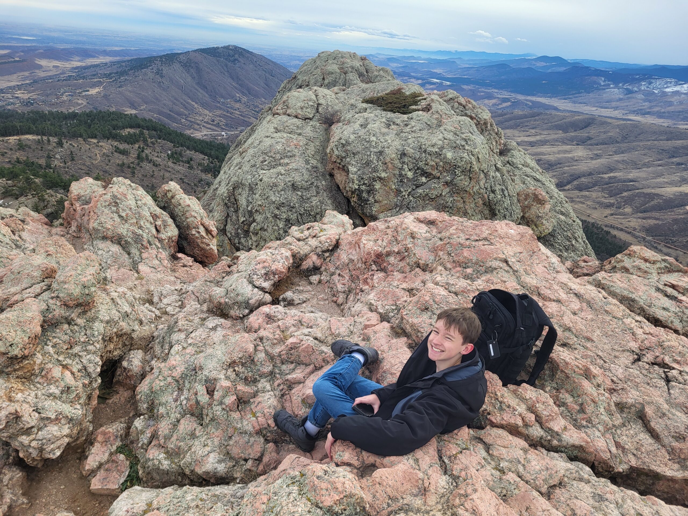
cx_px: 344
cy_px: 258
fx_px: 517
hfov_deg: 67.3
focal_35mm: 26
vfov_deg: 53.1
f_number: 1.8
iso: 40
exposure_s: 1/670
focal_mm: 5.4
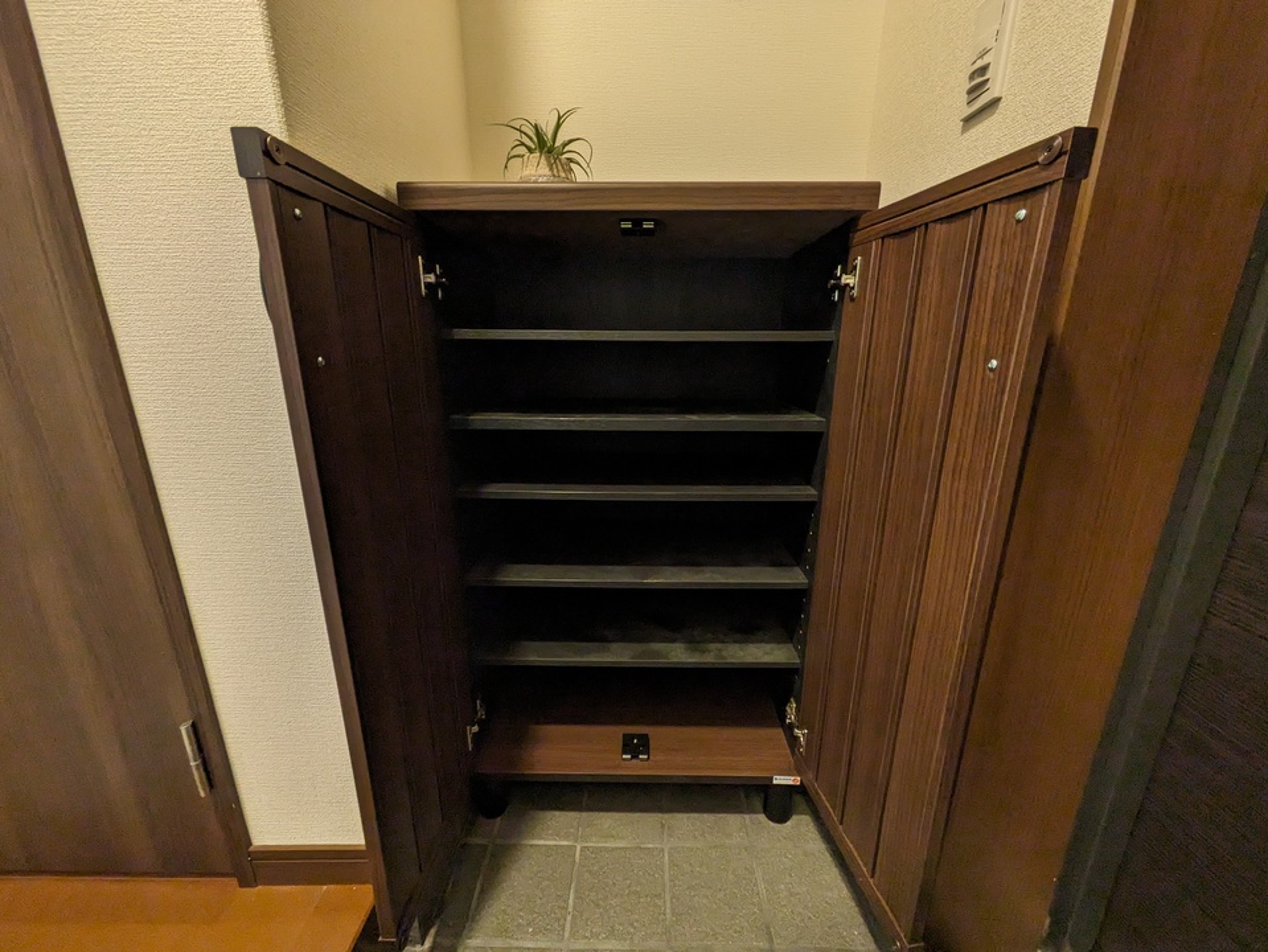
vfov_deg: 85.7
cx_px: 634
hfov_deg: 102.0
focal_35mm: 14
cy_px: 476
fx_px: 513
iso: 592
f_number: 2.2
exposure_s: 1/60
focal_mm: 1.83
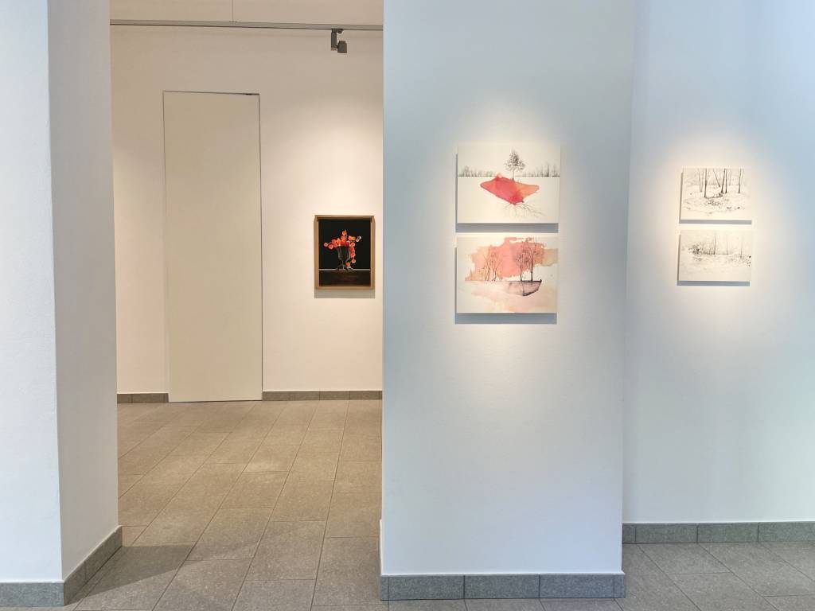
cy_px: 306
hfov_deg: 67.3
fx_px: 612
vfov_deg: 53.1
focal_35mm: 26
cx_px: 408
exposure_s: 1/100
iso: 100
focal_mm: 4.25
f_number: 1.8
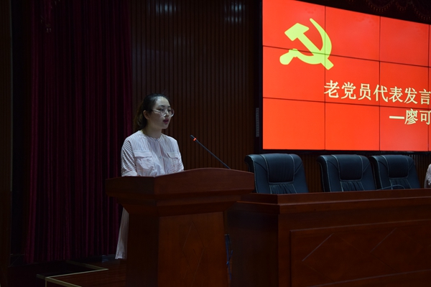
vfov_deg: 23.8
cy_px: 144
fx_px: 682
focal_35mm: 57
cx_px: 216
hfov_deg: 35.1
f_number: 4.5
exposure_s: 1/40
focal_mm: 38
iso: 800
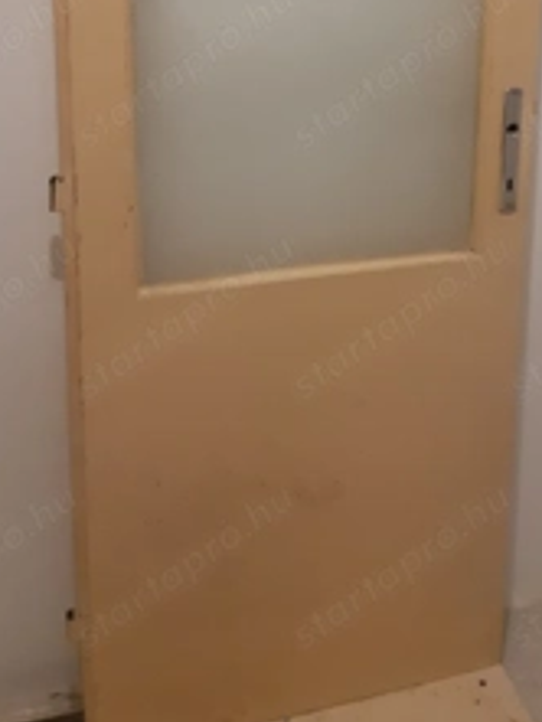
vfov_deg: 38.5
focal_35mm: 47
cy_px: 121
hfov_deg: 30.9
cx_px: 313
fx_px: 980
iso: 320
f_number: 1.7
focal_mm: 3.93
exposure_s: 1/25
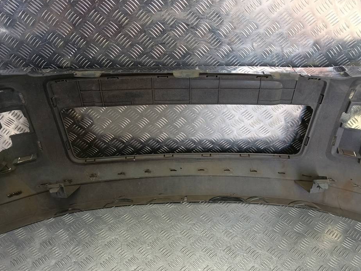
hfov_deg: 60.0
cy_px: 142
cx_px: 181
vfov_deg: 46.8
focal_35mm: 30
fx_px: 313
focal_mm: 4.11
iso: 113
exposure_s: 1/50
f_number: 1.6
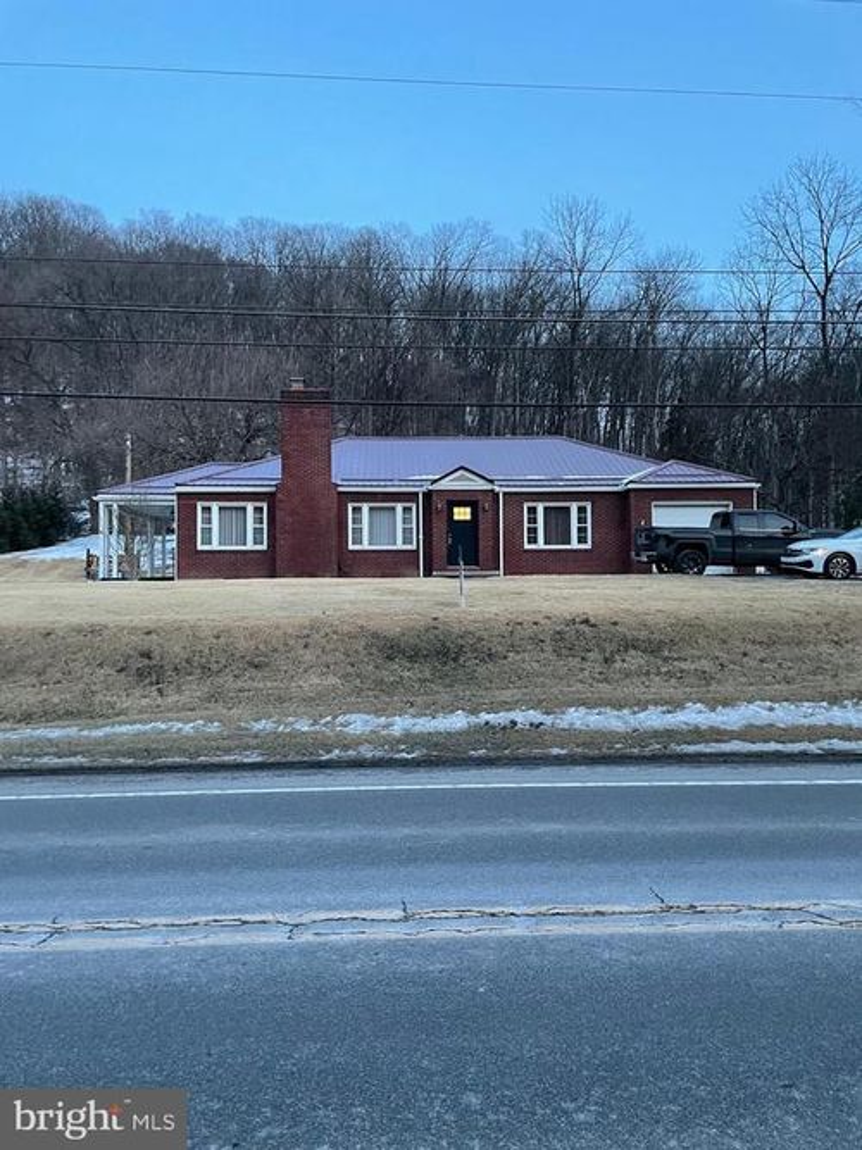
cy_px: 575
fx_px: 864
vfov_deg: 67.3
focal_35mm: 26
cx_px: 431
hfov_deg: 53.0
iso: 250
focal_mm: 4.2
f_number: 1.6
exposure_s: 1/60
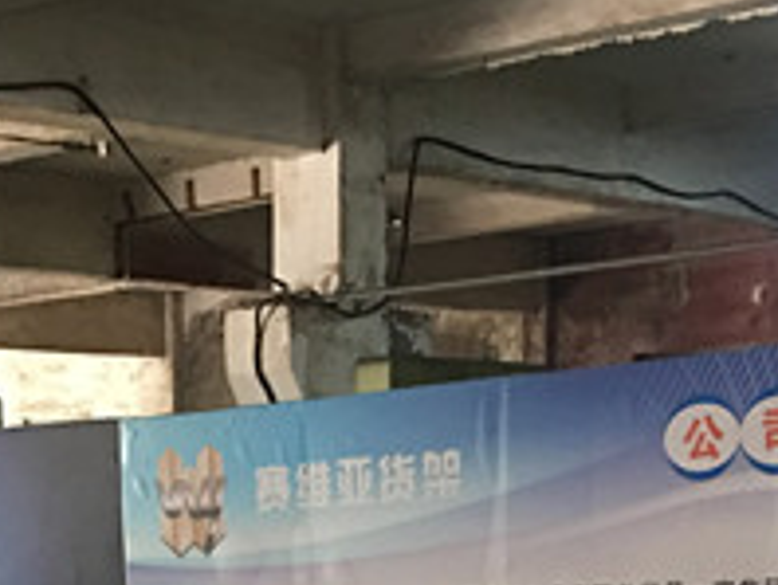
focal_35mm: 117
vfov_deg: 11.9
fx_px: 2633
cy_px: 982
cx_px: -55
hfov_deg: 16.4
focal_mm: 4.15
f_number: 2.2
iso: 100
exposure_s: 1/8
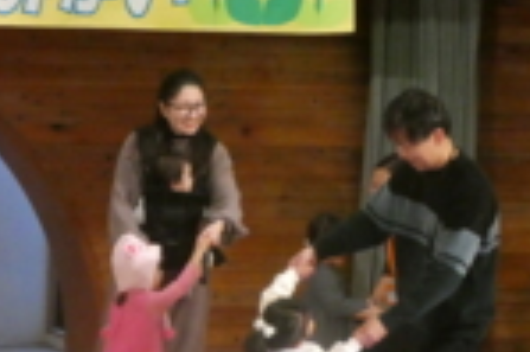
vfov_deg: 9.2
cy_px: 153
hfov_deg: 13.5
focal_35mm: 149
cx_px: -43
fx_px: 2191
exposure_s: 1/80
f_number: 4.3
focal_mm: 10.9
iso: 1250
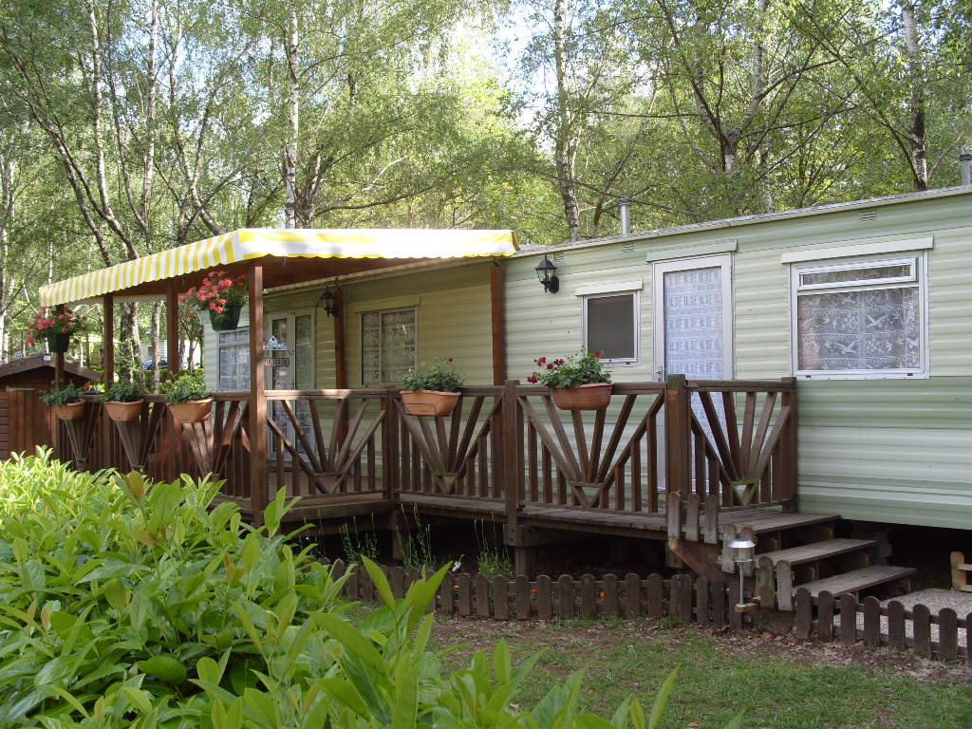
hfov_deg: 52.6
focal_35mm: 35
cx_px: 486
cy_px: 364
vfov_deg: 40.7
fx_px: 983
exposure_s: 1/180
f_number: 4.1
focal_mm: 7.8
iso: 80
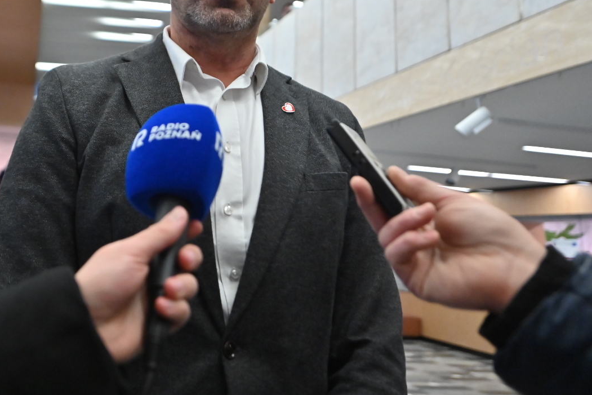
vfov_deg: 35.5
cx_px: 148
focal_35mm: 37
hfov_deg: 49.8
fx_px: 608
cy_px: 121
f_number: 2.8
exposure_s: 1/400
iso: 3200
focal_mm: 24
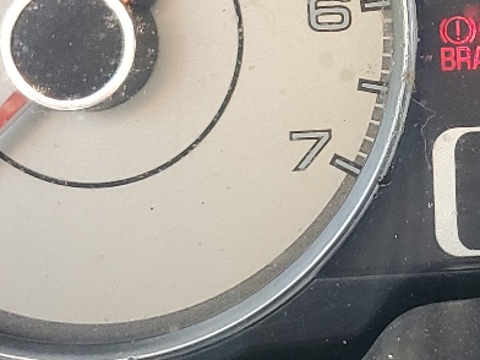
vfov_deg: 13.8
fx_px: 1470
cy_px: 32
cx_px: 569
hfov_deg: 17.7
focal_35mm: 106
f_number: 1.5
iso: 84
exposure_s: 1/100
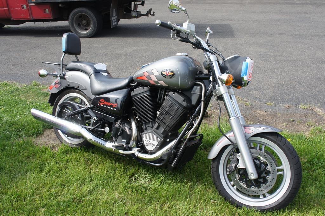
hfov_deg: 57.3
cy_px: 108
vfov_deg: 39.9
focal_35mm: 33
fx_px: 298
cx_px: 162
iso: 200
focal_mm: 22
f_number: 8
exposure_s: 1/160
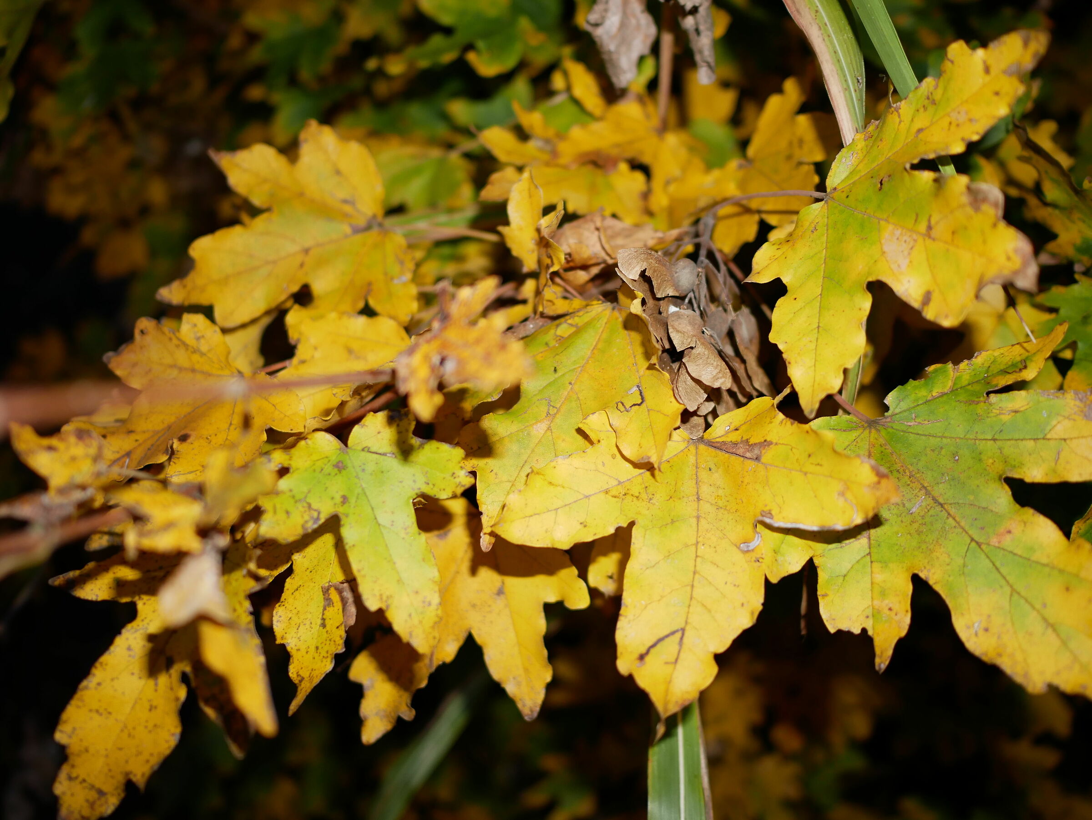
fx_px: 947
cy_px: 410
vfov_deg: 46.8
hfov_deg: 59.9
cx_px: 546
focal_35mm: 30
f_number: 1.7
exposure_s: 1/60
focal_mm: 15
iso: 400
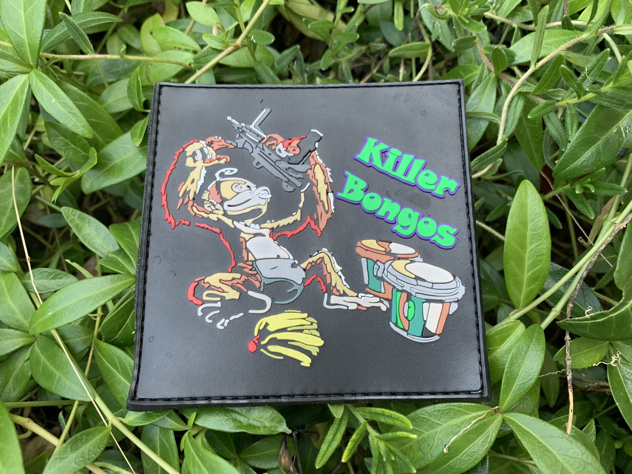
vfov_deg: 53.1
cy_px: 237
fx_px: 475
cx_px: 316
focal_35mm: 26
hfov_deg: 67.3
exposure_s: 1/121
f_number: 1.8
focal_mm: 4.25
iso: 32
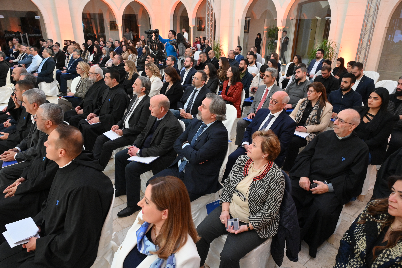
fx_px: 268
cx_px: 201
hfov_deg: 73.8
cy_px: 134
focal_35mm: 24
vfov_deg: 53.1
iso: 4000
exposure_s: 1/160
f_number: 6.3
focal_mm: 24
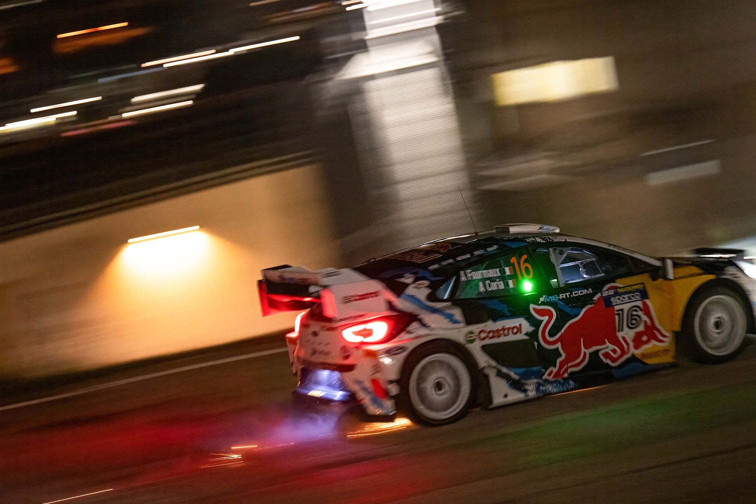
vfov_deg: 14.7
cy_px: 310
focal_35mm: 93
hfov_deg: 21.9
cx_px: 341
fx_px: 1953
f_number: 2.8
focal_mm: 70
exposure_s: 1/60
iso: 2000
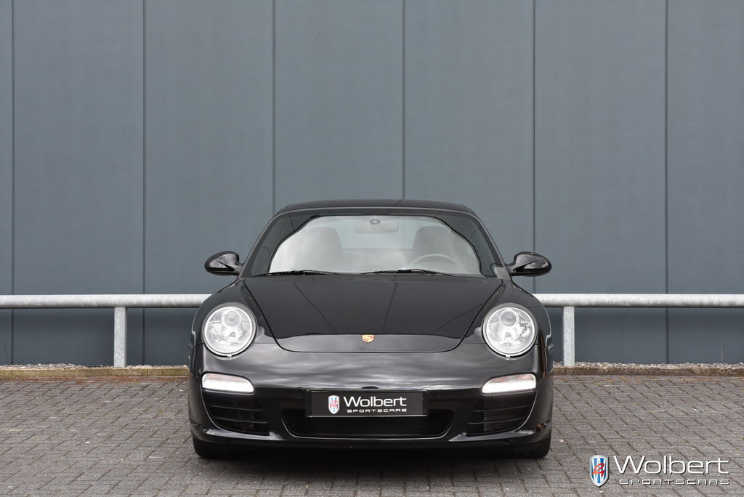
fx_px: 1427
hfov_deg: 29.2
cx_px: 372
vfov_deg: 19.8
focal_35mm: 69
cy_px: 248
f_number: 8
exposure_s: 1/500
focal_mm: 46
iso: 720
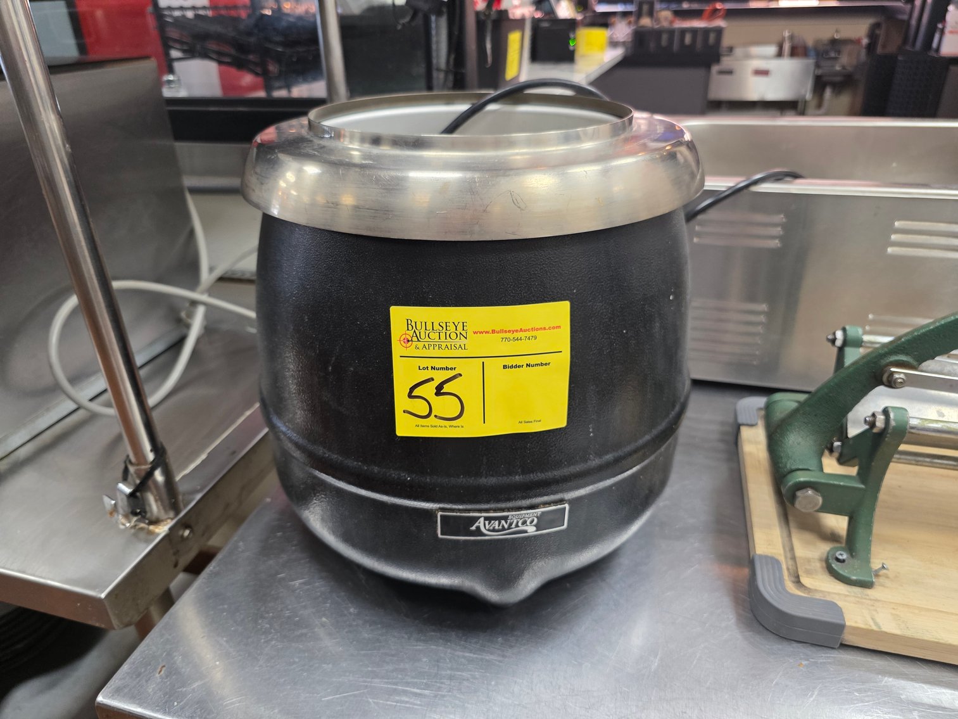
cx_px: 479
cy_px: 360
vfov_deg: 58.9
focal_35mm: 23
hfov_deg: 73.9
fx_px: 637
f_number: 1.7
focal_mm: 6.3
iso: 320
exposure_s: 1/120
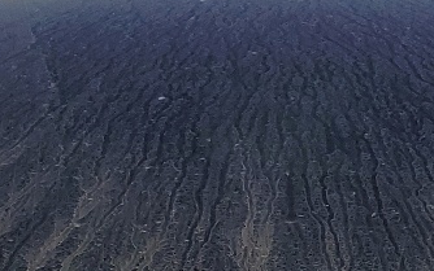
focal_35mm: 132
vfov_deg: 9.1
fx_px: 1562
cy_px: 608
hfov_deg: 15.7
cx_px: 333
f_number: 1.5
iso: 51
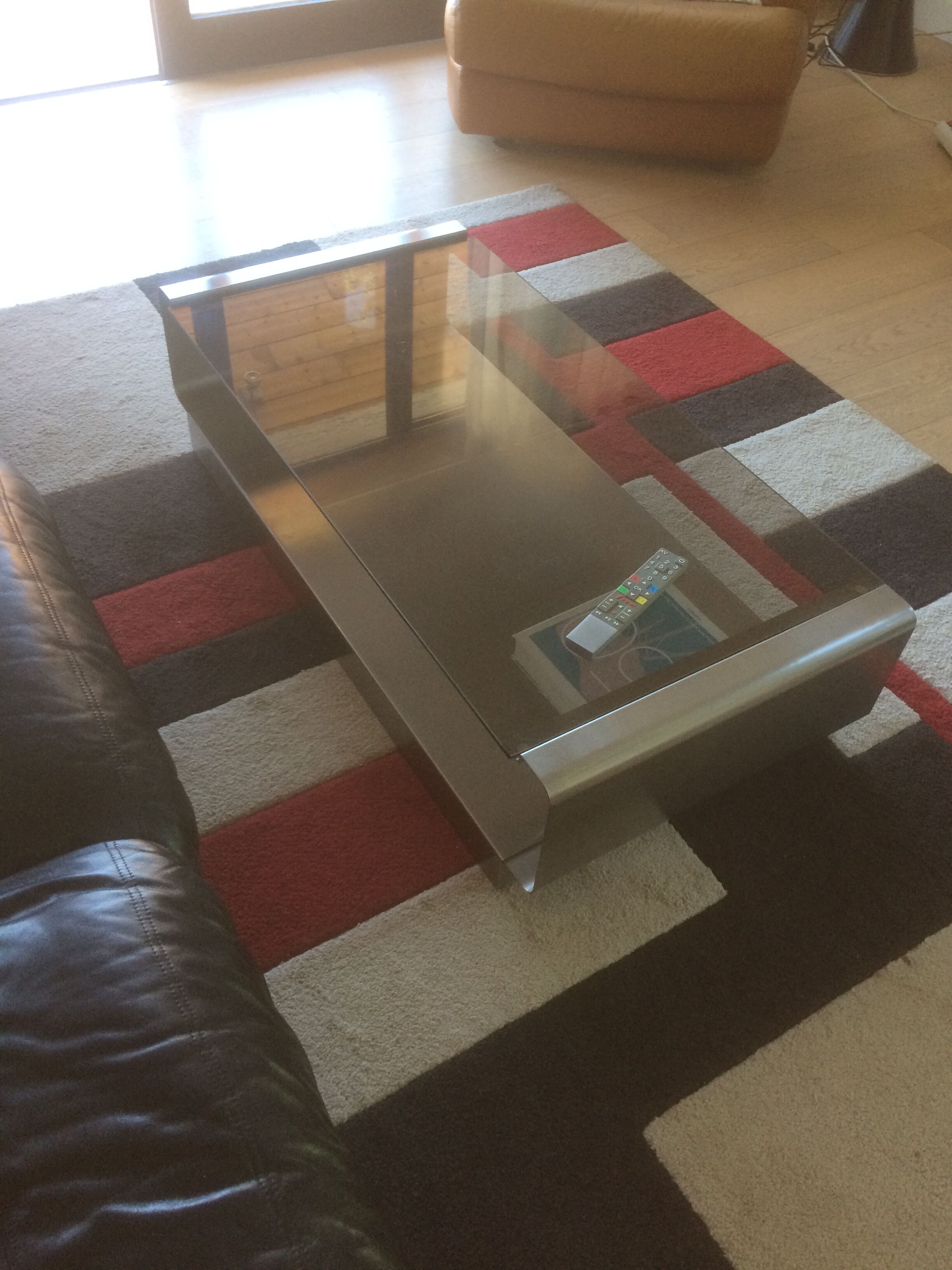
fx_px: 1063
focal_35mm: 29
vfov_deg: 61.7
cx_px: 476
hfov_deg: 48.2
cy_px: 635
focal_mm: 4.15
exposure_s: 1/33
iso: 80
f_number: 2.2
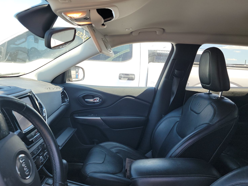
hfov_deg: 67.3
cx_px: 121
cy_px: 91
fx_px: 186
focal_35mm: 26
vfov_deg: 53.1
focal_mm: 6.7
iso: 71
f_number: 1.8
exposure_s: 1/119
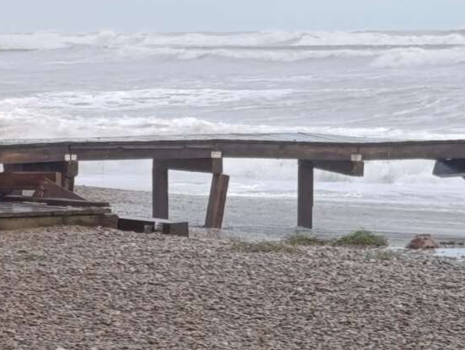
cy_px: 245
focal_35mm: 280
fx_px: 3765
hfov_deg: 7.0
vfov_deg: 5.3
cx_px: 419
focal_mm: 6.11
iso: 50
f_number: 1.65
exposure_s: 1/477
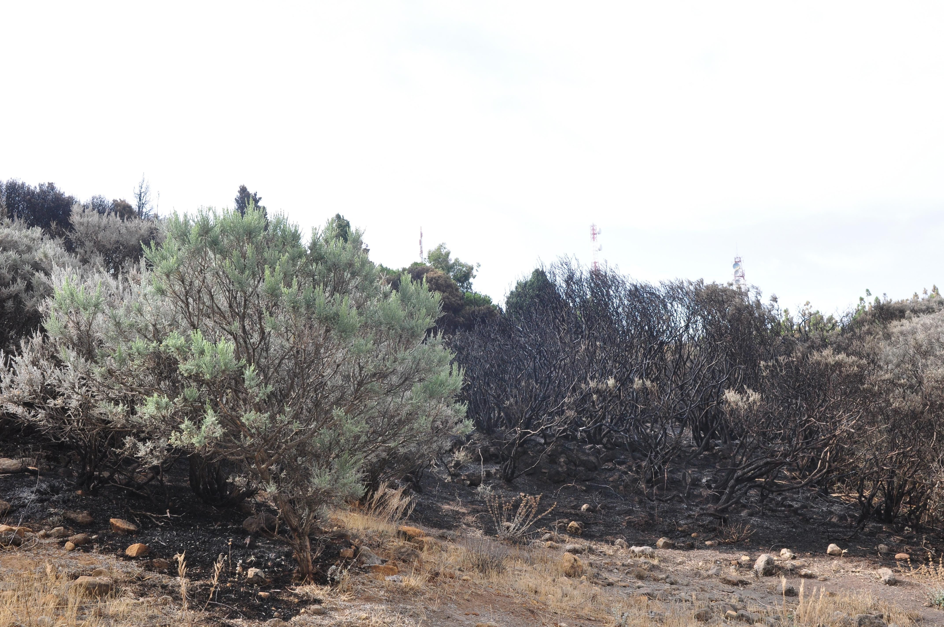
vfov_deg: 36.8
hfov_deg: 53.2
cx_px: 472
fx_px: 943
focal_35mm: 36
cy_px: 314
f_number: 9
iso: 400
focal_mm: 24
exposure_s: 1/250
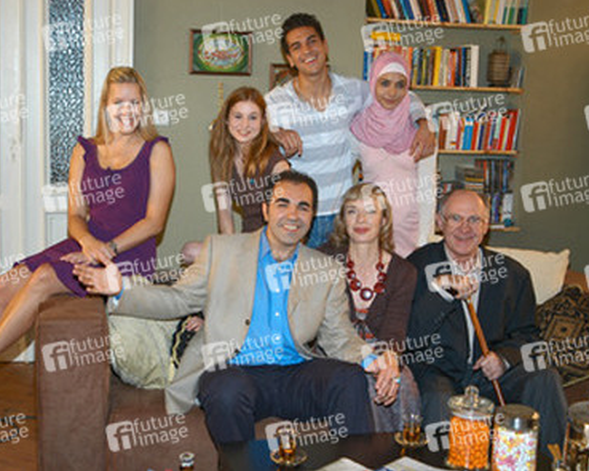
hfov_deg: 34.1
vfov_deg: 27.6
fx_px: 959
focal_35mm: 55
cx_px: 264
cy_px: 233
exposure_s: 1/50
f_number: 4.5
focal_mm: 32
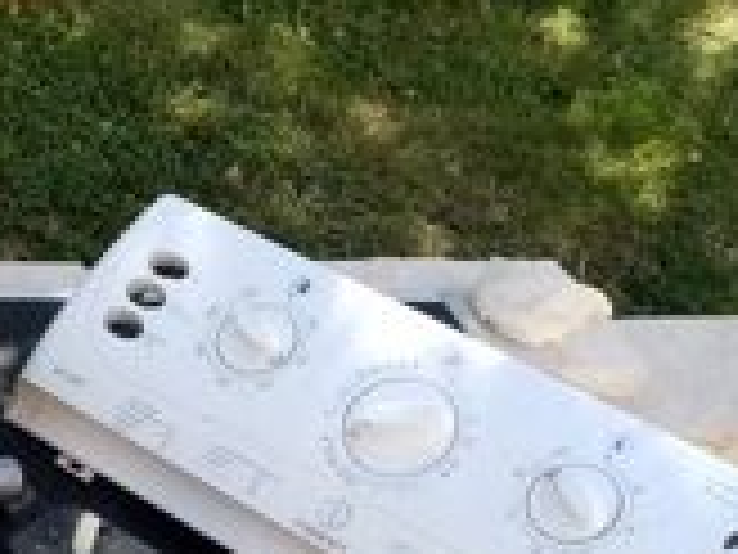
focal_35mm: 76
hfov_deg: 22.1
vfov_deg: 18.1
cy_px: 712
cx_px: -302
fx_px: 1620
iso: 102
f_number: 1.8
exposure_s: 1/327
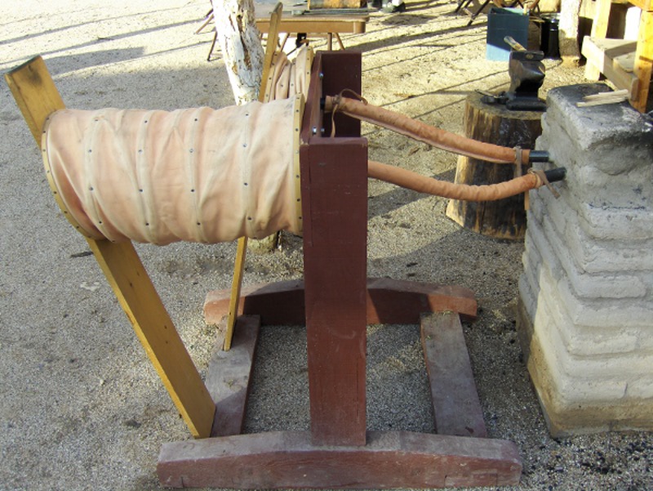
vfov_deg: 40.7
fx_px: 661
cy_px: 246
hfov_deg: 52.6
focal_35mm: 35
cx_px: 326
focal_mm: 7.5
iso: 100
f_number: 3.5
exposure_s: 1/222
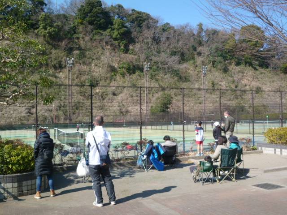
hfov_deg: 51.4
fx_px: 298
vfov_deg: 39.7
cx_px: 144
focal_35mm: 36
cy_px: 108
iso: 80
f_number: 3.3
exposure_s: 1/500
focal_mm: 6.3
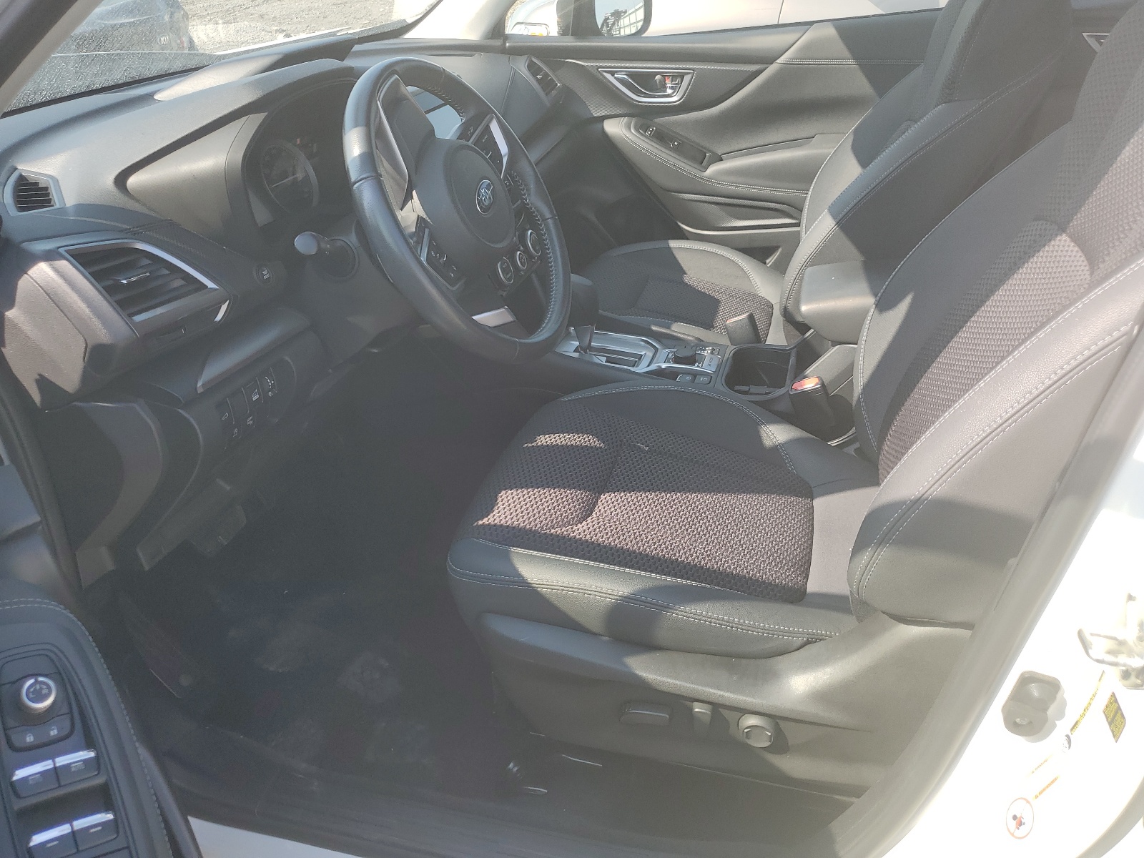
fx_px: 859
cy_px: 429
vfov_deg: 53.1
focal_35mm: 26
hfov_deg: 67.3
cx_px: 572
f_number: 1.5
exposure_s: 1/667
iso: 50
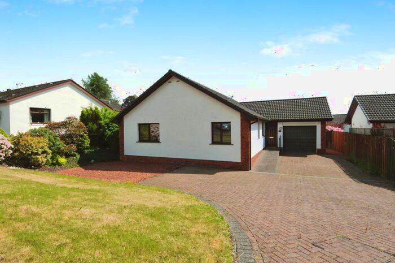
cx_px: 198
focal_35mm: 18
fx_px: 197
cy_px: 132
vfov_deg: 67.3
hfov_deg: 90.1
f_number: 7.1
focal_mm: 12
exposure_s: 1/500
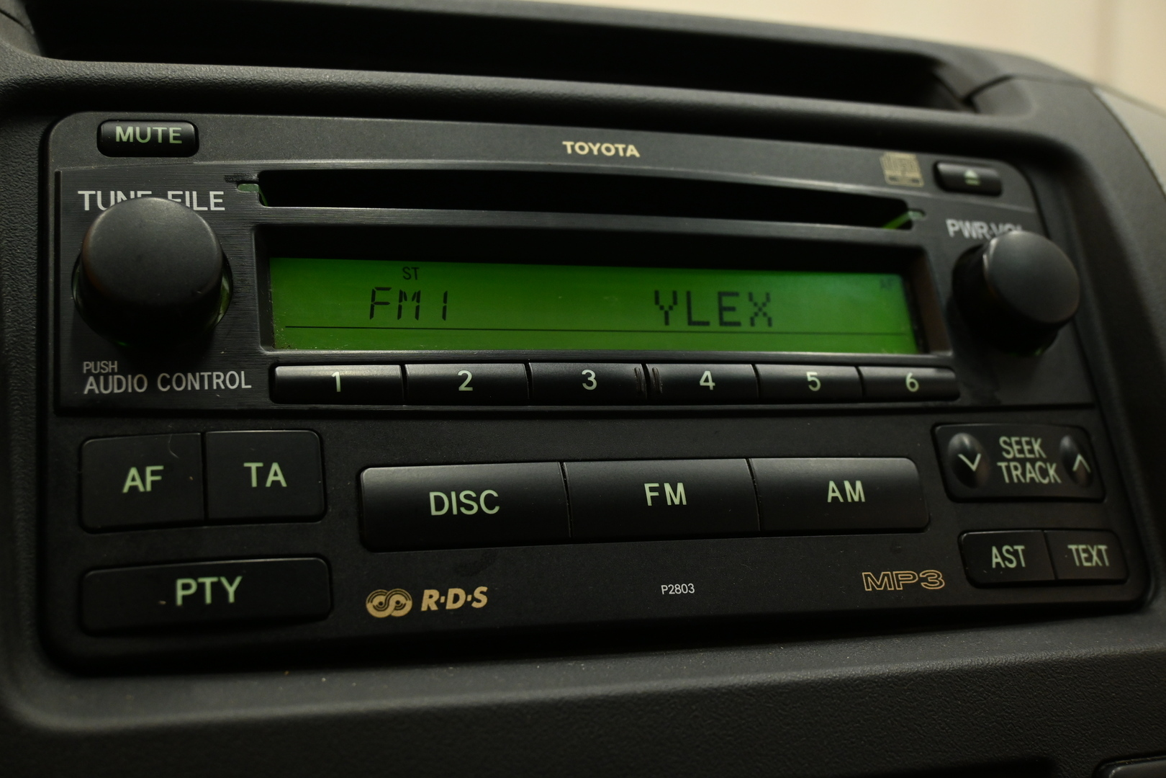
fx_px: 1409
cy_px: 389
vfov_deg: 30.8
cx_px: 583
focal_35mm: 44
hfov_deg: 45.0
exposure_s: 1/50
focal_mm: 29
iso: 1250
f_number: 5.6
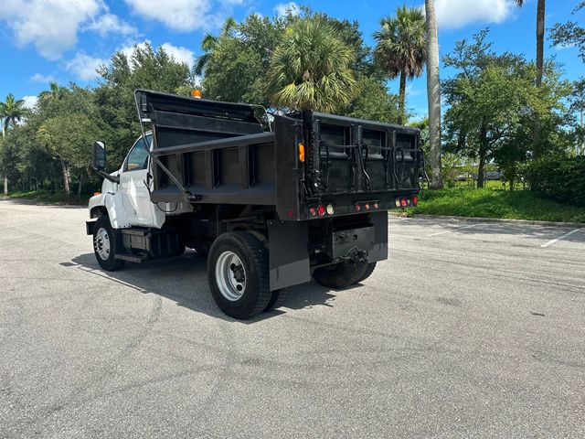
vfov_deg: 56.8
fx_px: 406
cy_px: 220
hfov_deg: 71.6
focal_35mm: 24
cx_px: 292
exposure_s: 1/5000
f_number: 1.78
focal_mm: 6.86
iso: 80
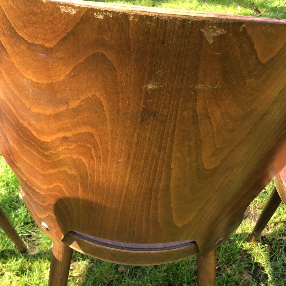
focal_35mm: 48
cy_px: 158
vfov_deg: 35.3
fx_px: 449
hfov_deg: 35.4
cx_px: 147
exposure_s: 1/156
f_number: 2.4
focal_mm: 3.3
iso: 32
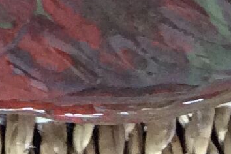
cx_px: -102
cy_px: -381
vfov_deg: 5.2
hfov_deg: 8.3
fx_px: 1559
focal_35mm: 243
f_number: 2.4
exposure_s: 1/25
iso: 100
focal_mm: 3.3
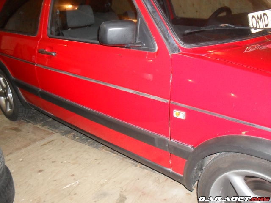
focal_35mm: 35
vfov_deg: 40.7
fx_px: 274
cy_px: 102
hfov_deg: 52.6
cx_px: 136
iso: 400
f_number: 3.2
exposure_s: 1/45
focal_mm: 6.3
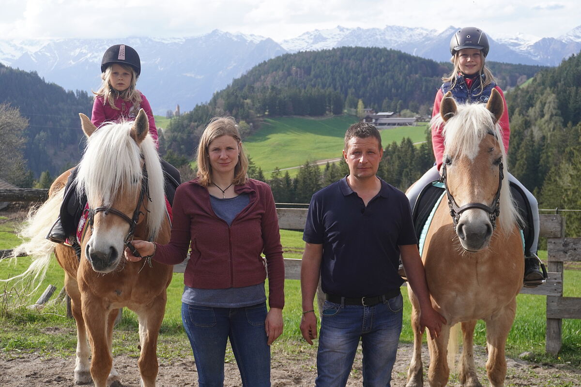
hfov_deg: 38.9
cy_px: 194
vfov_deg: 26.5
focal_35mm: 51
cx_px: 290
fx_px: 823
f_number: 6.3
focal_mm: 34
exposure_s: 1/1000
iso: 400
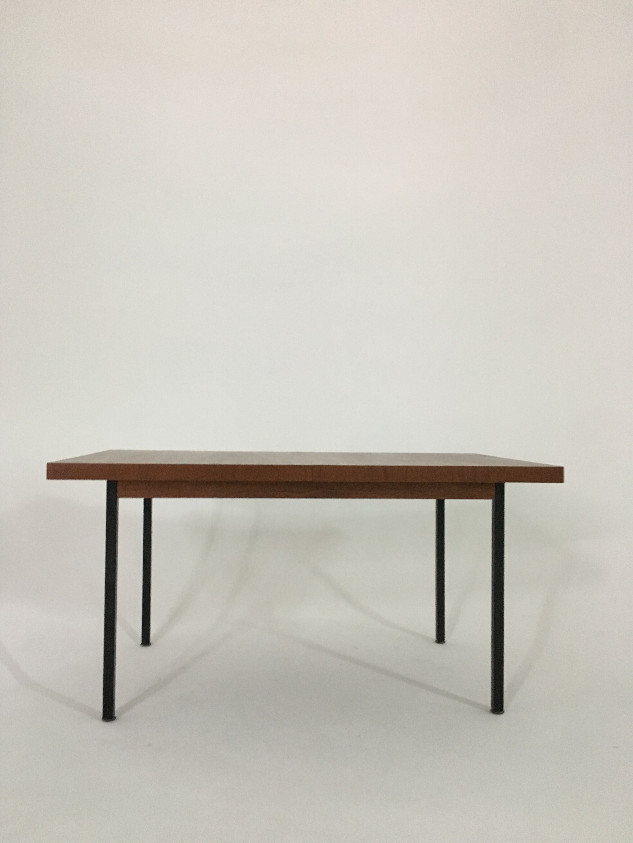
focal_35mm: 29
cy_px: 422
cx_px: 316
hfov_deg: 48.2
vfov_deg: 61.7
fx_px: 707
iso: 200
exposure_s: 1/25
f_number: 2.2
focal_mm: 4.15
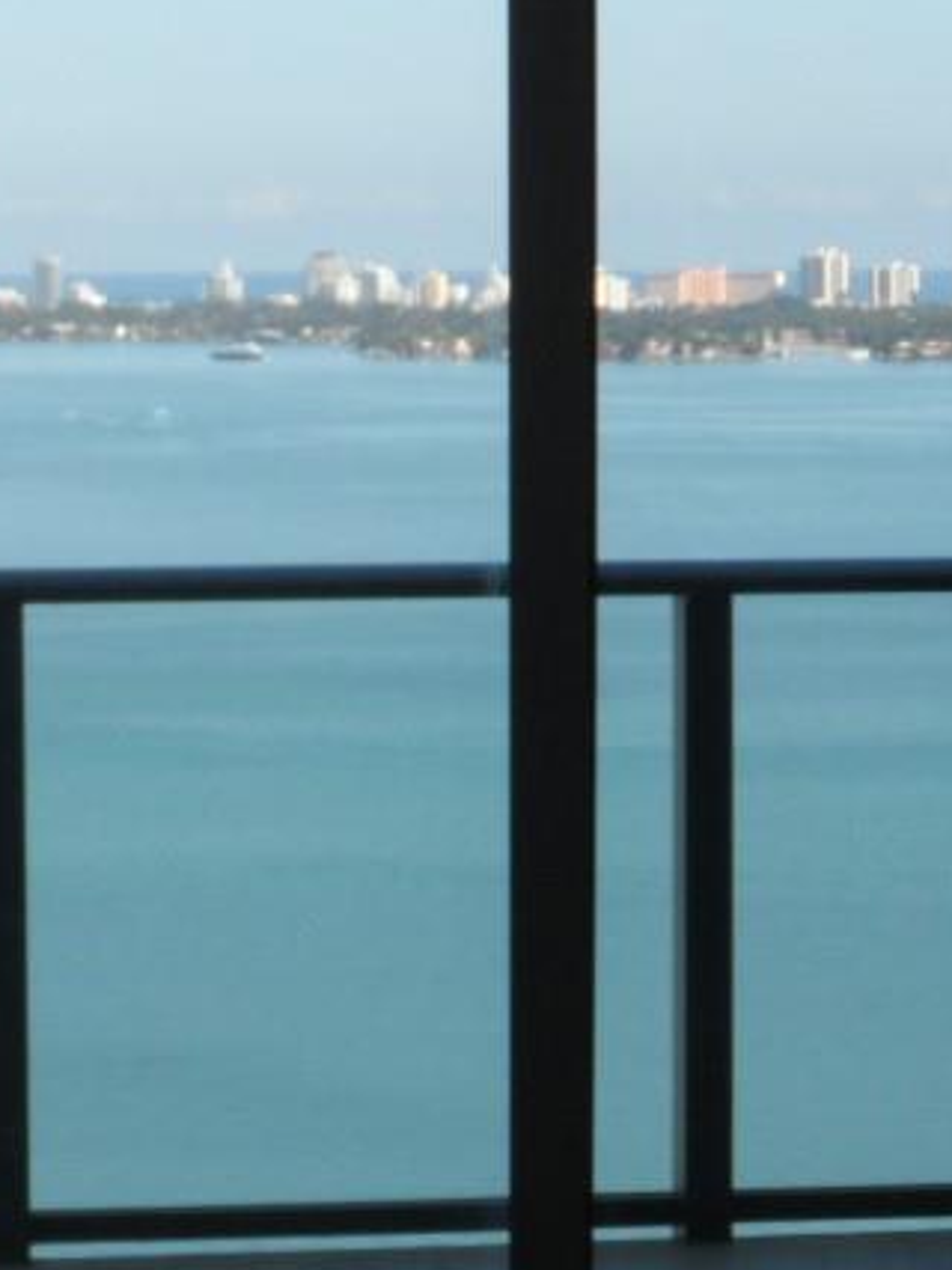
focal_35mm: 175
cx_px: -178
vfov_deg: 11.3
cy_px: 842
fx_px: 6420
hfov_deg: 8.4
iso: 80
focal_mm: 11.9
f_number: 4.3
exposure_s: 1/350
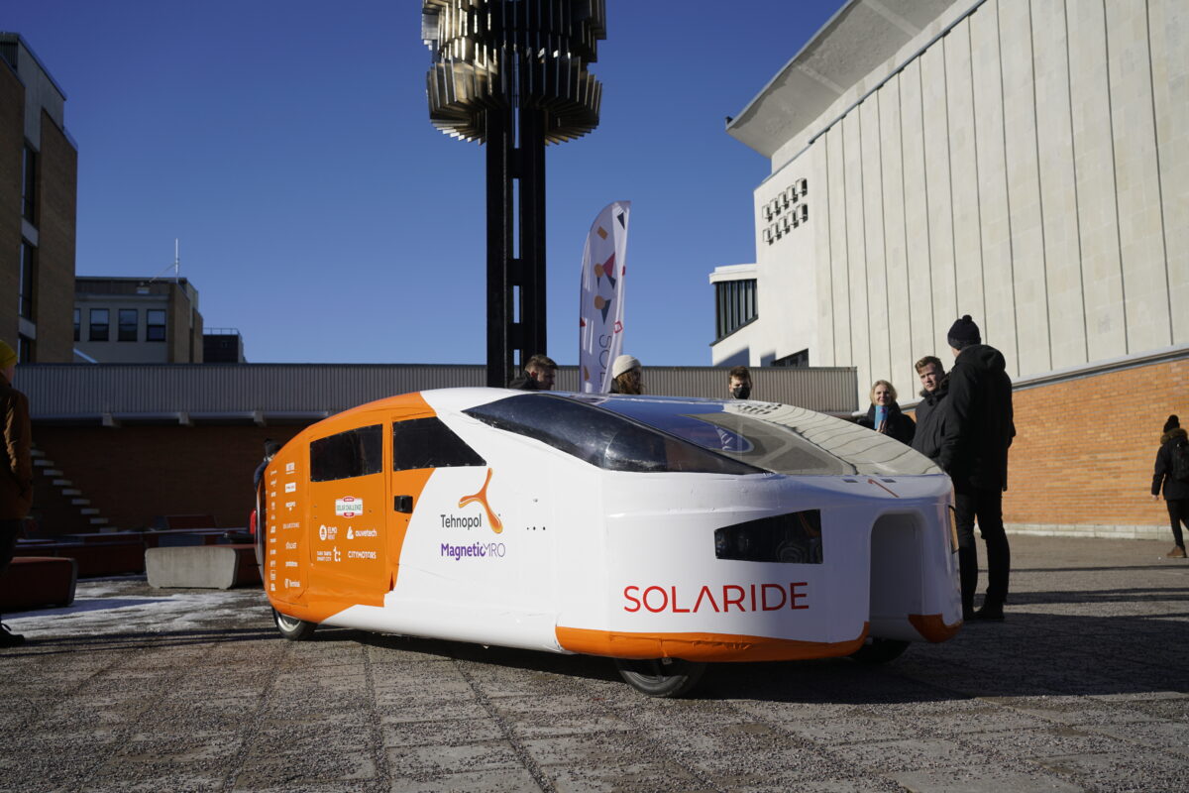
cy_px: 396
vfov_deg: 37.9
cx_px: 594
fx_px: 1156
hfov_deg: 54.4
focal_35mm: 35
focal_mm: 35
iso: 100
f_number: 5.6
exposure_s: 1/1000
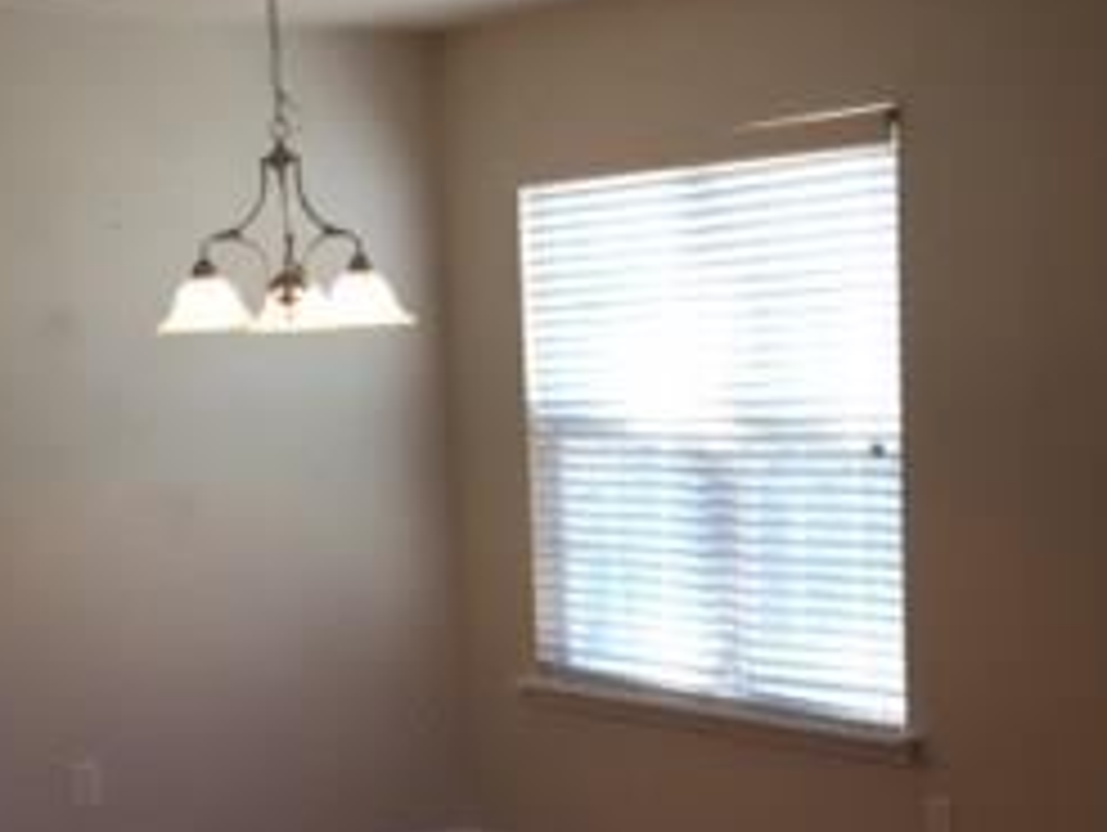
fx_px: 2497
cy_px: 697
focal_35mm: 78
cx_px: 662
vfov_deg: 18.7
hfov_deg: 25.0
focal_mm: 4.12
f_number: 2.2
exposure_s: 1/40
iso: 50
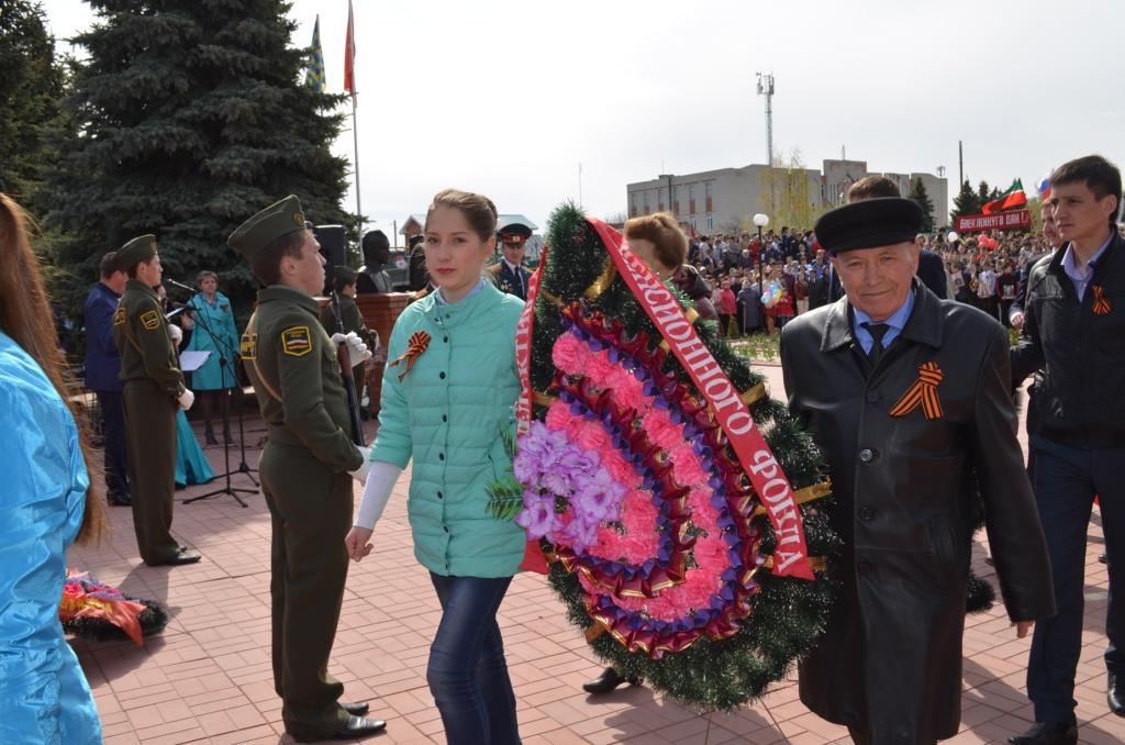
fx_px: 1029
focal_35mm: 33
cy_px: 372
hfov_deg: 57.3
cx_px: 562
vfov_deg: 39.8
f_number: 9
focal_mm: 22
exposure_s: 1/200
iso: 100
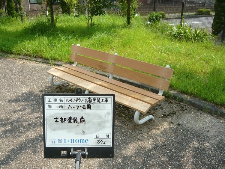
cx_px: 112
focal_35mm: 33
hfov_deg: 55.4
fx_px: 214
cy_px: 84
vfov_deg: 42.9
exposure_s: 1/800
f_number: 2.8
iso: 100
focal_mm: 5.5
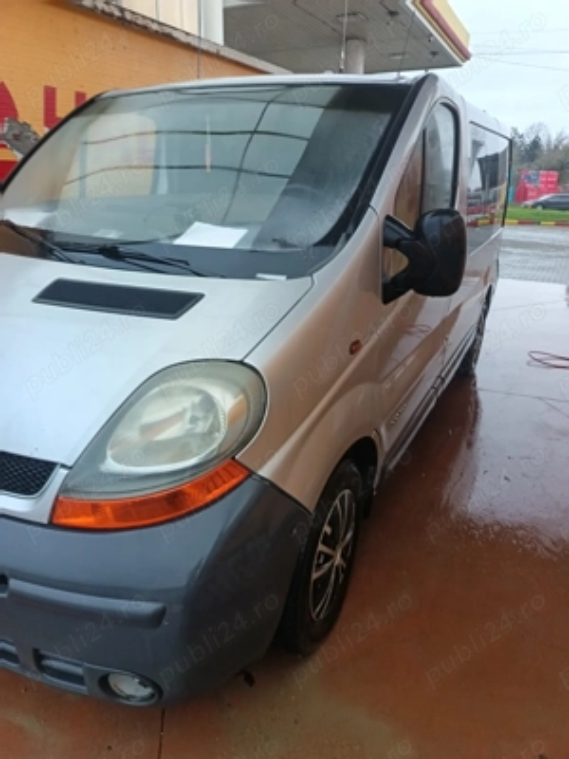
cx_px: 284
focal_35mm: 24
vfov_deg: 71.6
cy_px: 380
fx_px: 526
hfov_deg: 56.8
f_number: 1.75
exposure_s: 1/50
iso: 401
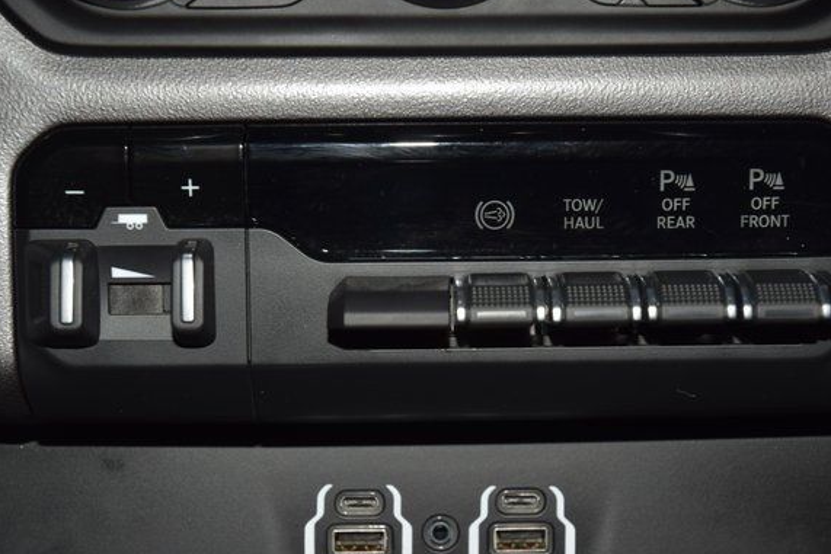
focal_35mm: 84
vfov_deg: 16.3
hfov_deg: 24.2
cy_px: 294
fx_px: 1939
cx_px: 460
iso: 100
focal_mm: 50
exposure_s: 1/60
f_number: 8
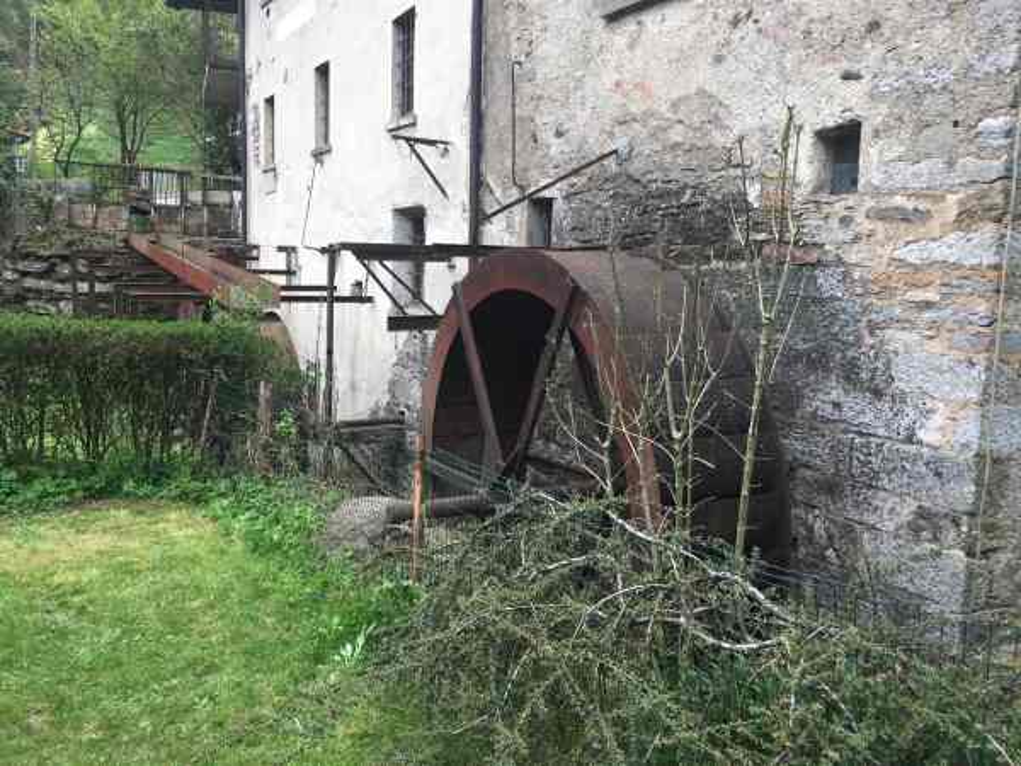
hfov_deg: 61.7
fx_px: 855
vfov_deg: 48.2
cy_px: 383
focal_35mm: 29
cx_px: 510
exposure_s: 1/126
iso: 25
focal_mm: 4.15
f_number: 2.2
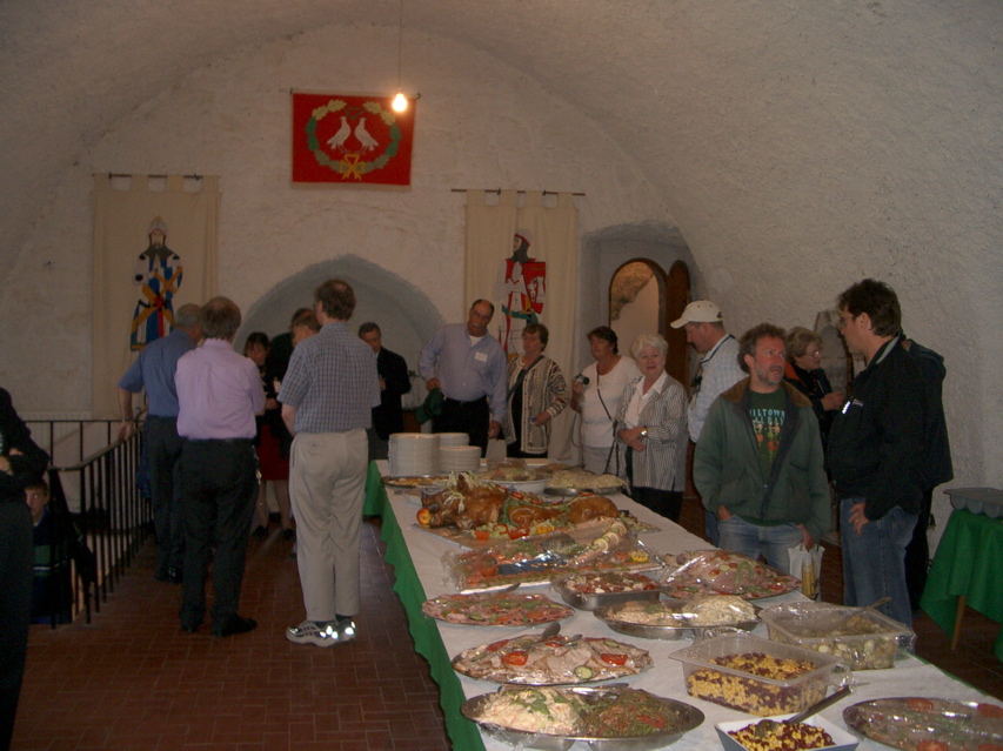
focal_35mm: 35
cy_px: 376
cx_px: 502
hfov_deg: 52.6
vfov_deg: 40.7
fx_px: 1014
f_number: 2.6
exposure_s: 1/40
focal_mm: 5.8
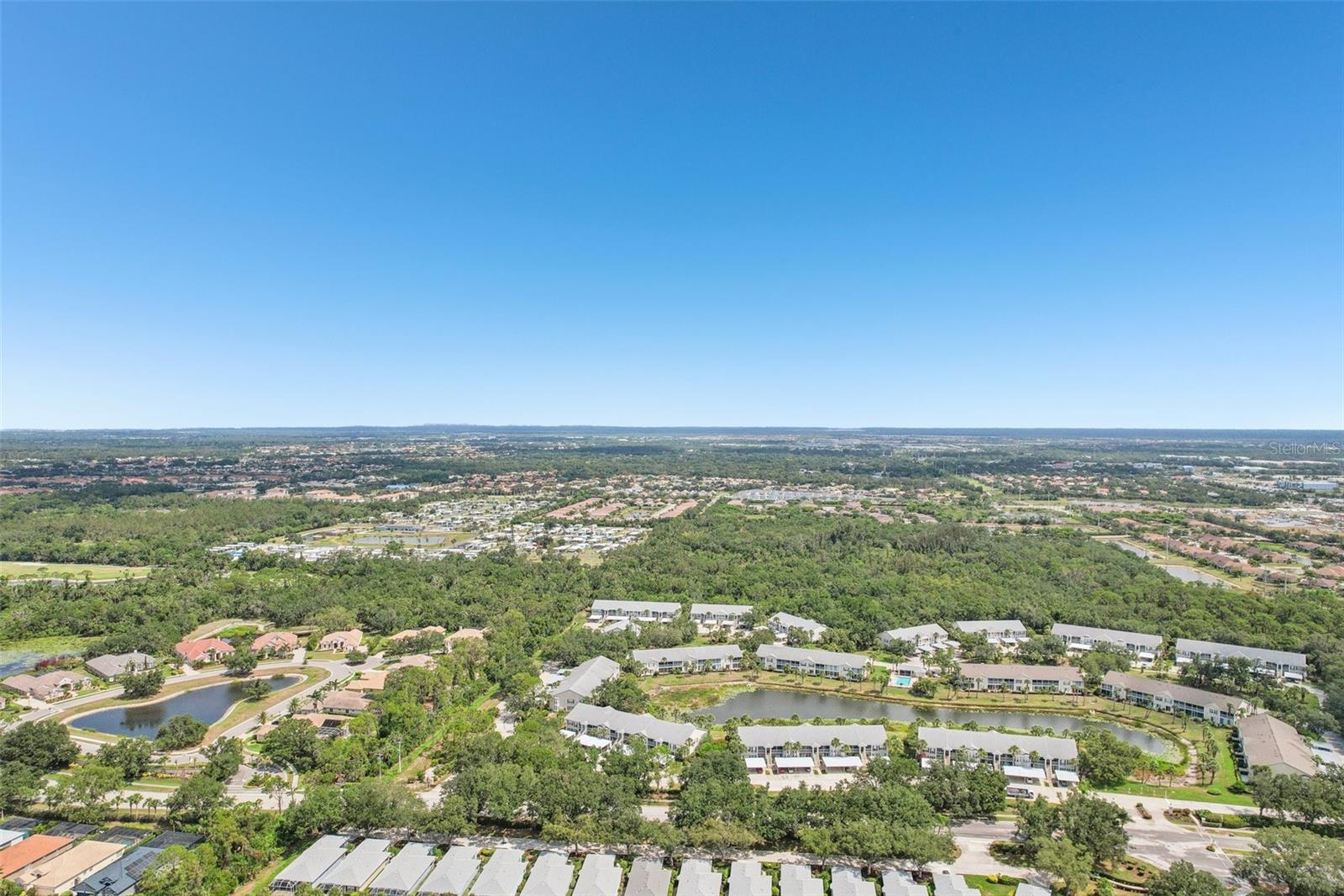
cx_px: 672
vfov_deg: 57.2
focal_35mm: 22
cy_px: 448
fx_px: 821
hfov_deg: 78.6
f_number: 2.8
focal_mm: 8.4
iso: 130
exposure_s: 1/4000
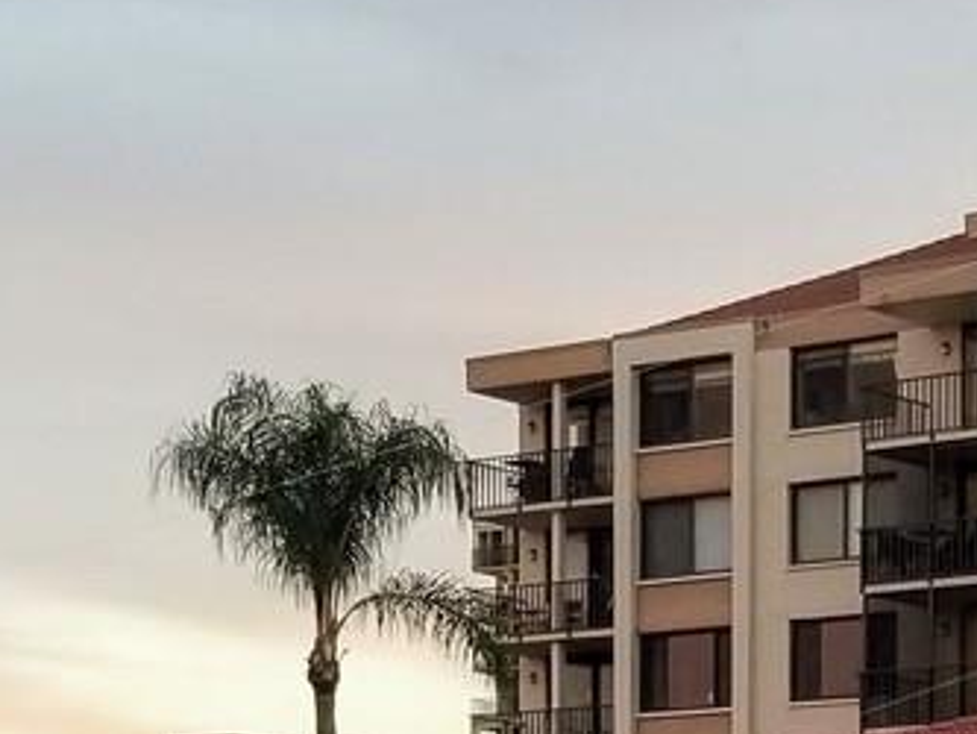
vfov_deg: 11.2
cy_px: 1248
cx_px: 1141
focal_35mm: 125
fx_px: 3529
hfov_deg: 15.3
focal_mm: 4.25
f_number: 1.7
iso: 100
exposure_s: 1/60
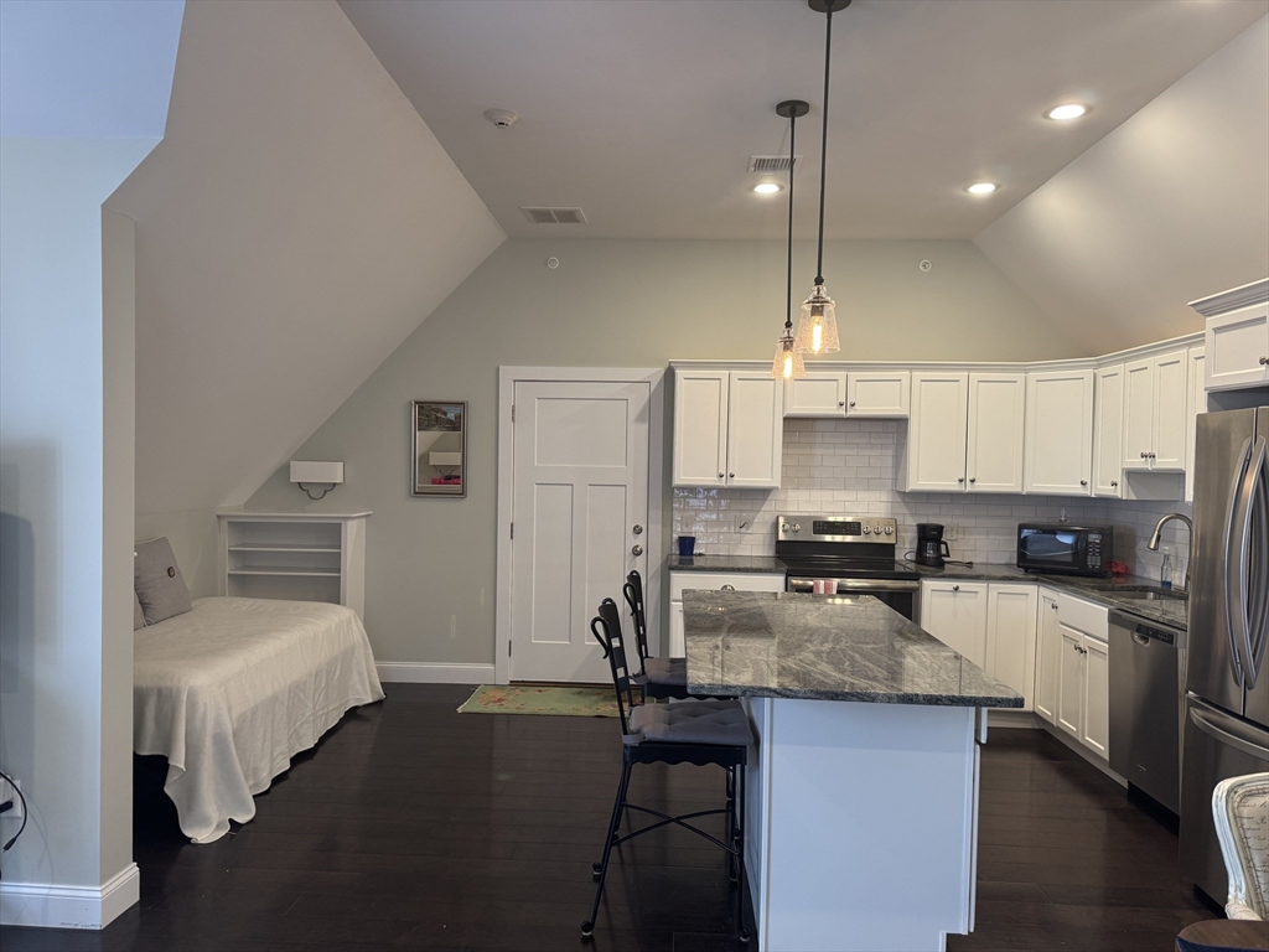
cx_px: 634
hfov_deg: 71.6
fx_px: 880
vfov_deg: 56.8
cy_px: 476
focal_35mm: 24
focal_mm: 6.76
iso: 125
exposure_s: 1/60
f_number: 1.78
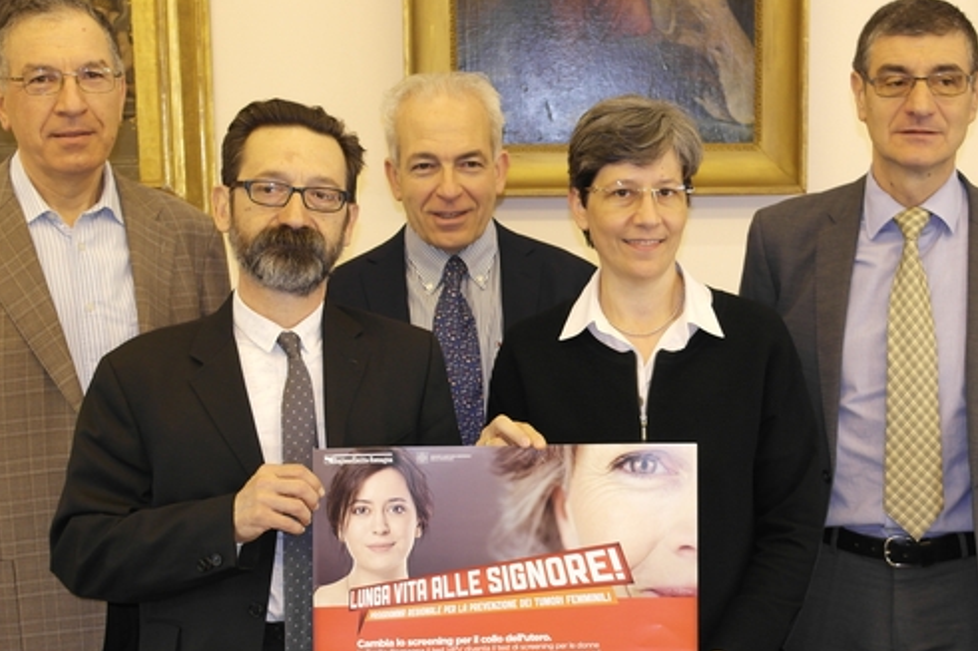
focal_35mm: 70
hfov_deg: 28.7
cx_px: 655
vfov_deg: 19.4
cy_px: 403
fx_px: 1901
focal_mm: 28
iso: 400
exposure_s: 1/50
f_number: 4
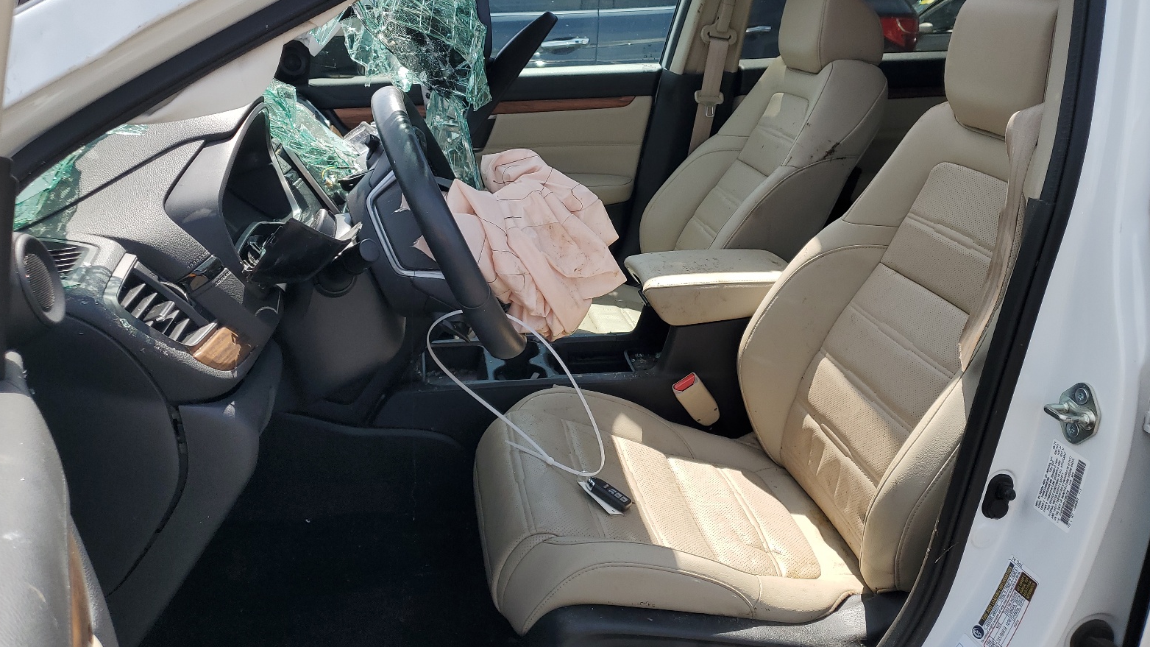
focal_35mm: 29
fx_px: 884
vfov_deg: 40.0
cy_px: 252
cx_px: 578
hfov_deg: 66.1
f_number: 1.5
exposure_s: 1/2000
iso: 50
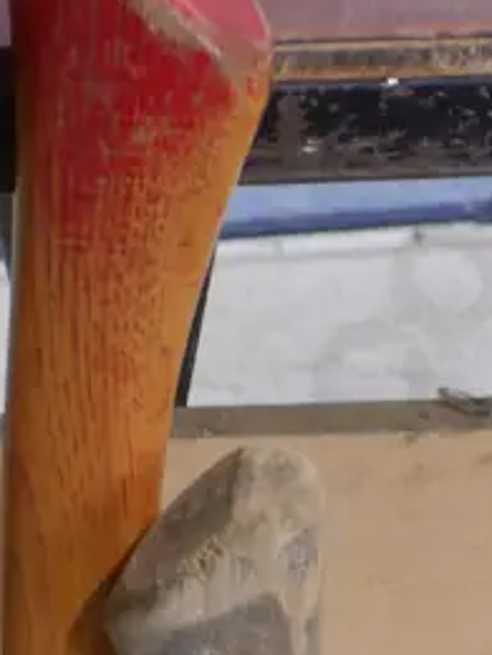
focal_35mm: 181
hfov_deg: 8.1
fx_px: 3430
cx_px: -115
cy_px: 1023
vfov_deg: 10.5
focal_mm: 23
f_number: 5.1
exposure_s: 1/60
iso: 1000
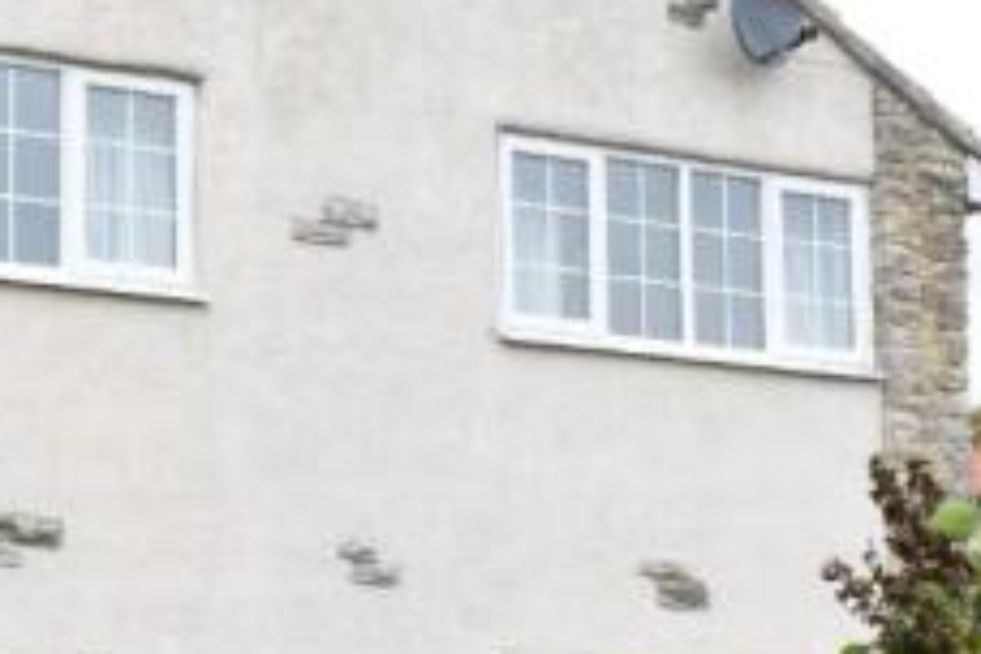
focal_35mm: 90
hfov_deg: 21.7
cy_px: 544
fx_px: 2464
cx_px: 6
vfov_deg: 15.0
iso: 800
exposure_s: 1/160
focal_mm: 21
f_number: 18
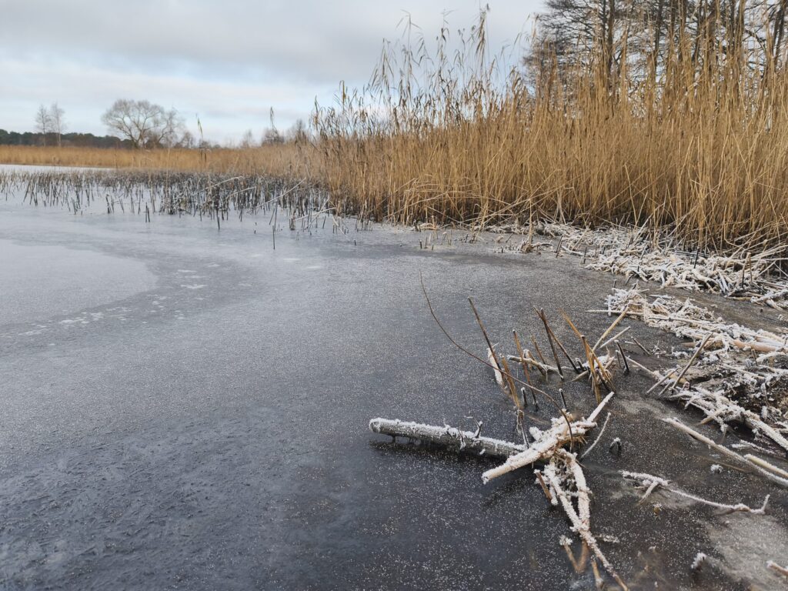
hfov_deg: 73.9
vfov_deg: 58.9
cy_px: 296
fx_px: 524
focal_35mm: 23
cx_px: 394
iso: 50
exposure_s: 1/222
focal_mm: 6.18
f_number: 1.65
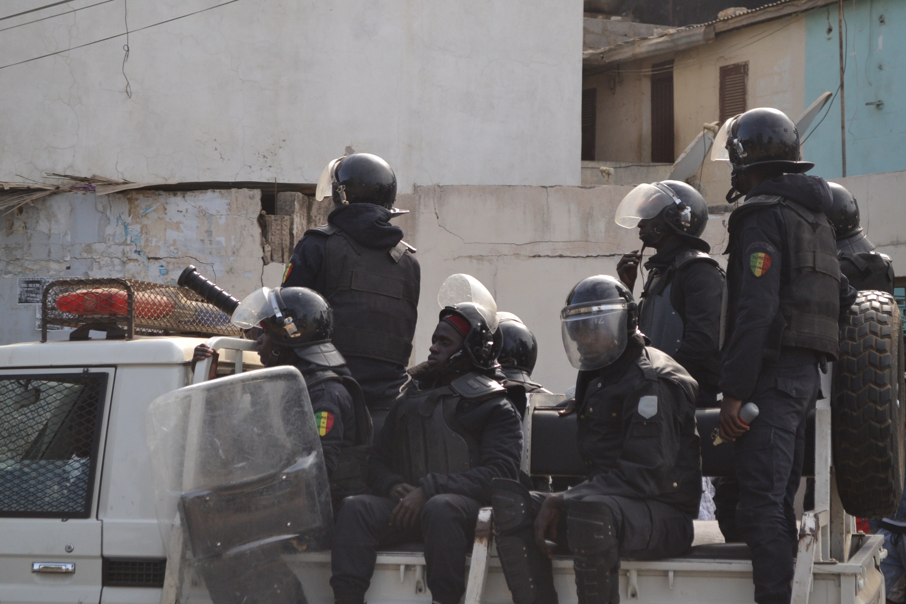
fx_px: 2076
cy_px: 302
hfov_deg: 24.6
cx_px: 453
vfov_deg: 16.6
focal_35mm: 82
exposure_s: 1/1000
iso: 800
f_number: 5.6
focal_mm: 55
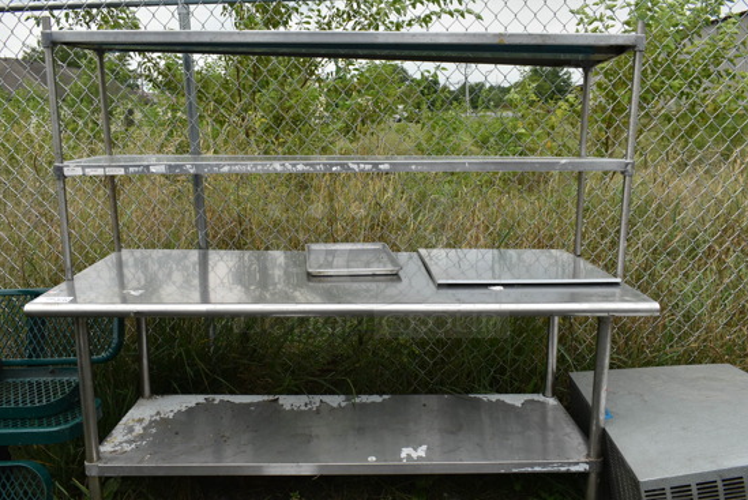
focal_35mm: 30
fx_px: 624
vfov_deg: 43.7
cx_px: 358
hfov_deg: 61.9
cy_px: 266
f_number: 7.1
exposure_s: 1/200
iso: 100
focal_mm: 18
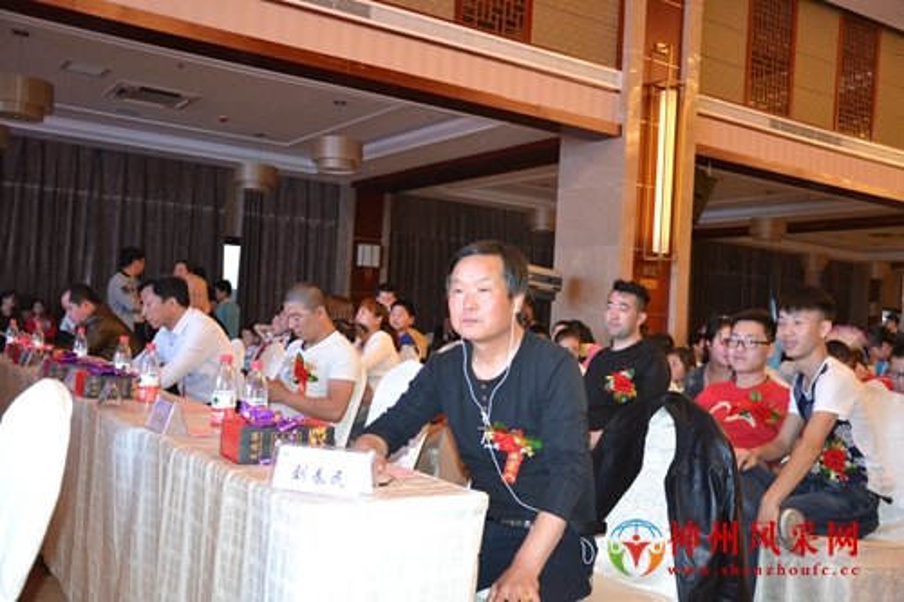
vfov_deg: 36.8
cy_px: 301
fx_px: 904
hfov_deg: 53.1
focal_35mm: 36
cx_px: 452
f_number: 3.8
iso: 2000
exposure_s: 1/60
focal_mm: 24
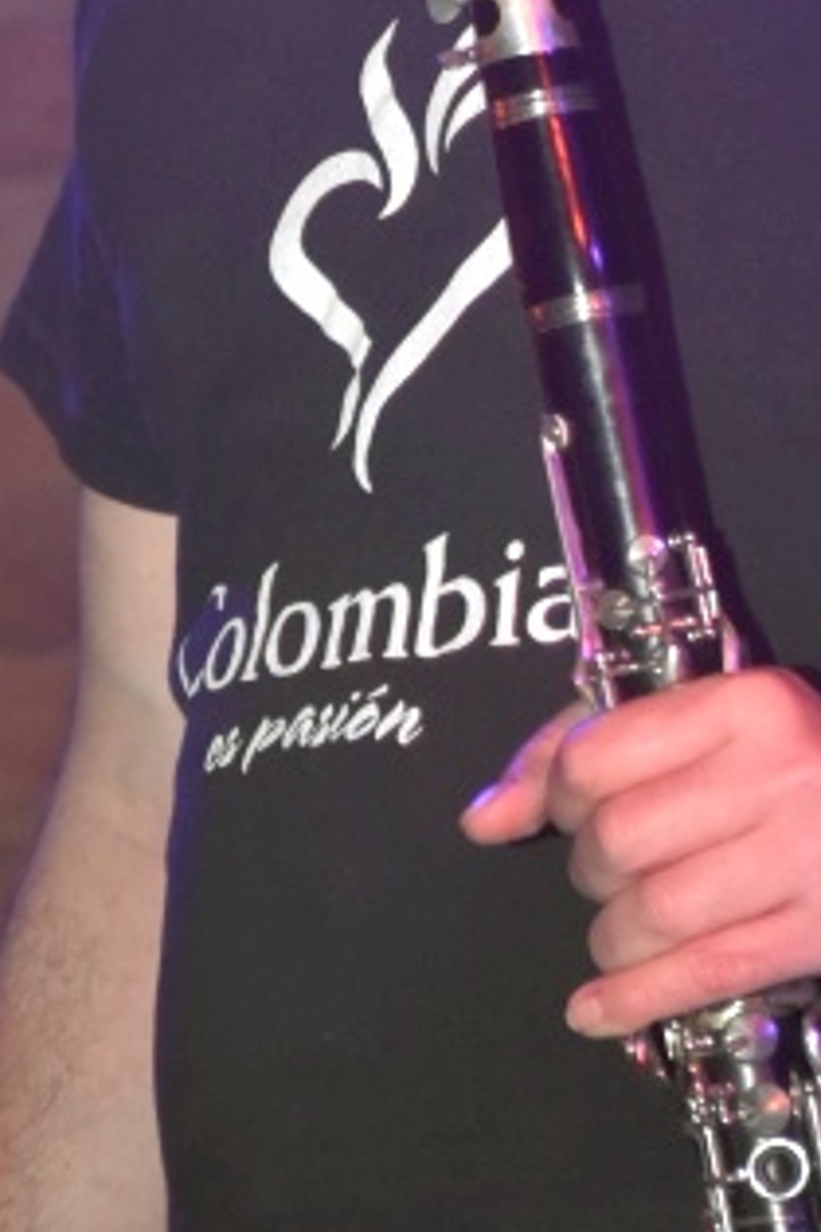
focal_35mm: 400
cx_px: 522
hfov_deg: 3.4
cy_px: -258
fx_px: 13692
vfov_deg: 5.1
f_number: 5.6
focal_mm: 105
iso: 3200
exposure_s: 1/60
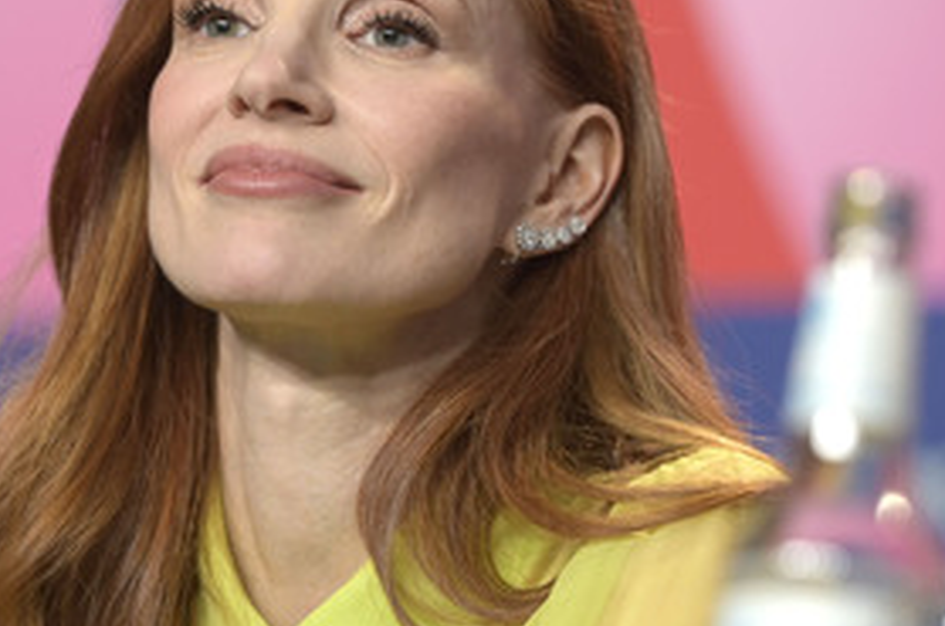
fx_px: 6997
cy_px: 220
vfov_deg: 5.1
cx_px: 310
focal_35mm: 267
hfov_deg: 7.7
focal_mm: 165
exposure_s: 1/320
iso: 2000
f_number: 3.5
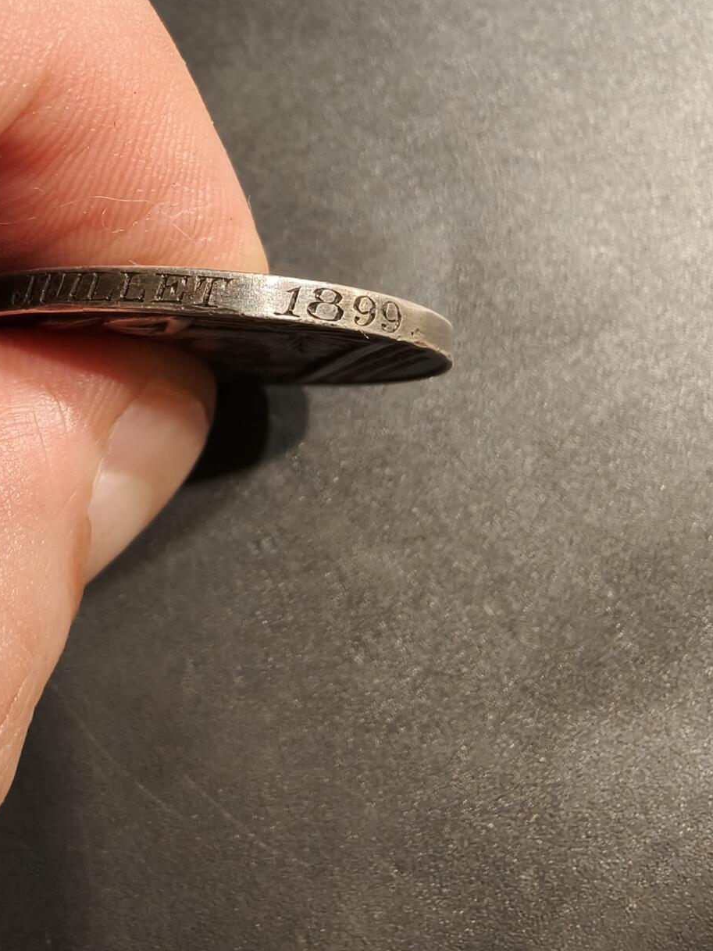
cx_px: 298
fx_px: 934
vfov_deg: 53.3
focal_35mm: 34
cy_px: 598
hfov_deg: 41.6
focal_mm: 2.32
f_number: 2
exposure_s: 1/77.5
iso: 250
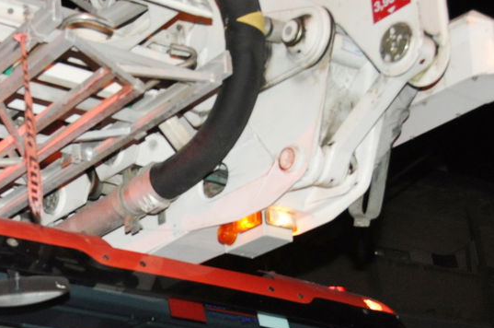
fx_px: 1178
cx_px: 95
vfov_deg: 15.7
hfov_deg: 23.3
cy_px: 281
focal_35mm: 86
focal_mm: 22
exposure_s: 1/60
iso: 800
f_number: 4
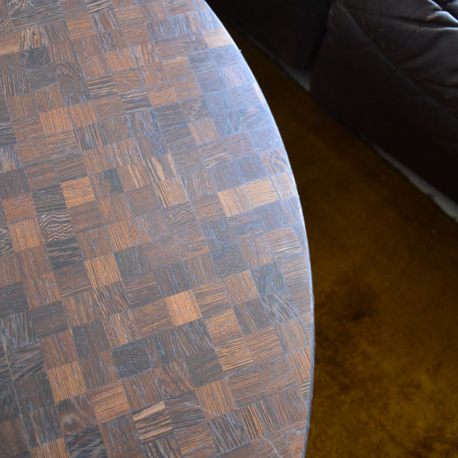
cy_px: 174
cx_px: 218
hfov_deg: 39.2
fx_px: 644
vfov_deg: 38.9
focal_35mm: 43
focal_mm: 20
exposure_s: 1/60
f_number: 3.5
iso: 1400
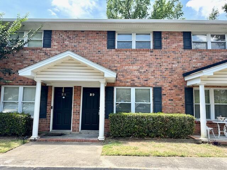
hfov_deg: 71.6
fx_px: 157
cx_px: 114
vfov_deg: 56.8
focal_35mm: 24
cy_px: 85
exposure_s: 1/1151
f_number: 1.78
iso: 80
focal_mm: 6.76
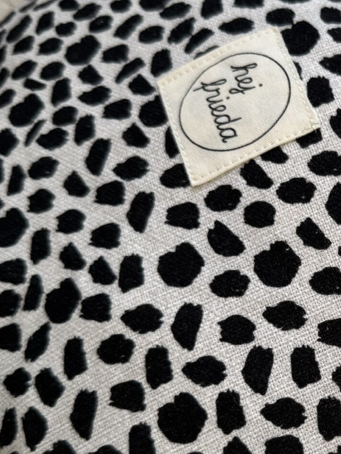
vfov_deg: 29.7
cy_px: 278
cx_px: 442
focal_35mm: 65
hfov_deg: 20.6
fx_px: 854
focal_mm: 6.76
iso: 64
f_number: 1.78
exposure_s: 1/162
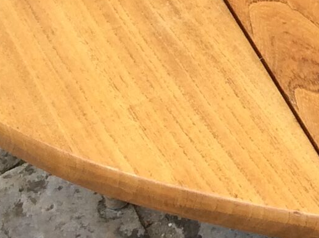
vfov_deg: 8.9
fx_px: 1472
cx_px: 524
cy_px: -161
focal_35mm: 160
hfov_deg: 11.7
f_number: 2.4
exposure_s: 1/113
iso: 32
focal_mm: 3.3
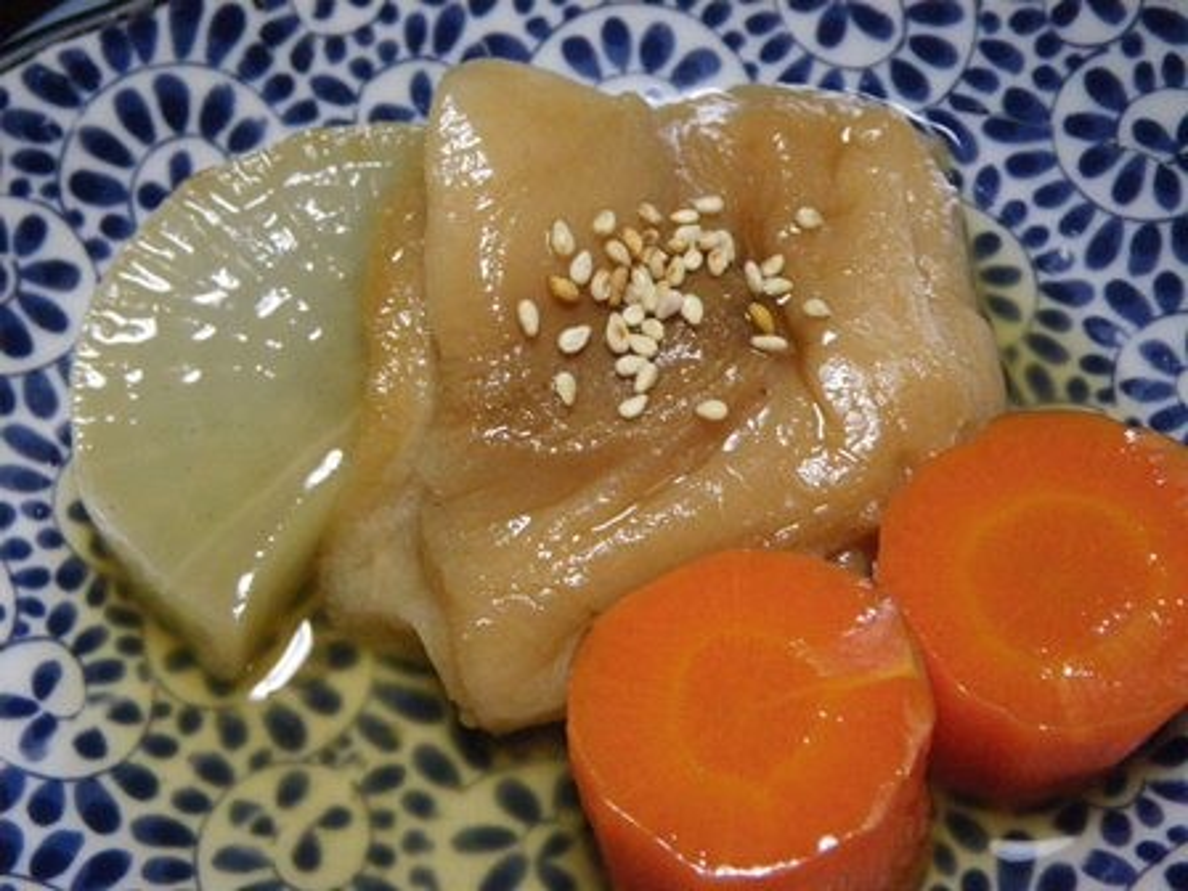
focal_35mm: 51
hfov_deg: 37.5
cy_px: 446
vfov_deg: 28.6
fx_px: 1750
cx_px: 594
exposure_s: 1/30
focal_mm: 9.1
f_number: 4.4
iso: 800
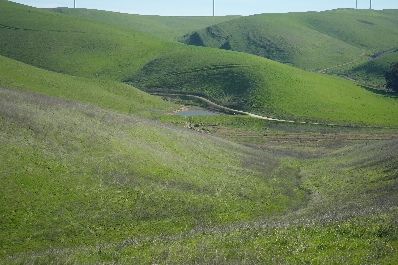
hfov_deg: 30.1
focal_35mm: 67
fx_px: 741
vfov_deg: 20.3
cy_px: 132
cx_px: 199
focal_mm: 67
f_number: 5.6
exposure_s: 1/2500
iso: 800
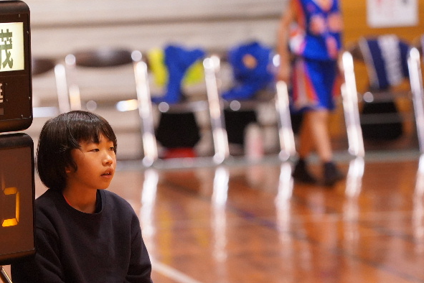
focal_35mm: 399
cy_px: 222
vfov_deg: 3.4
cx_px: 67
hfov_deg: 5.2
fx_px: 4699
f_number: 4
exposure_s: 1/250
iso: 8000
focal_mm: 200
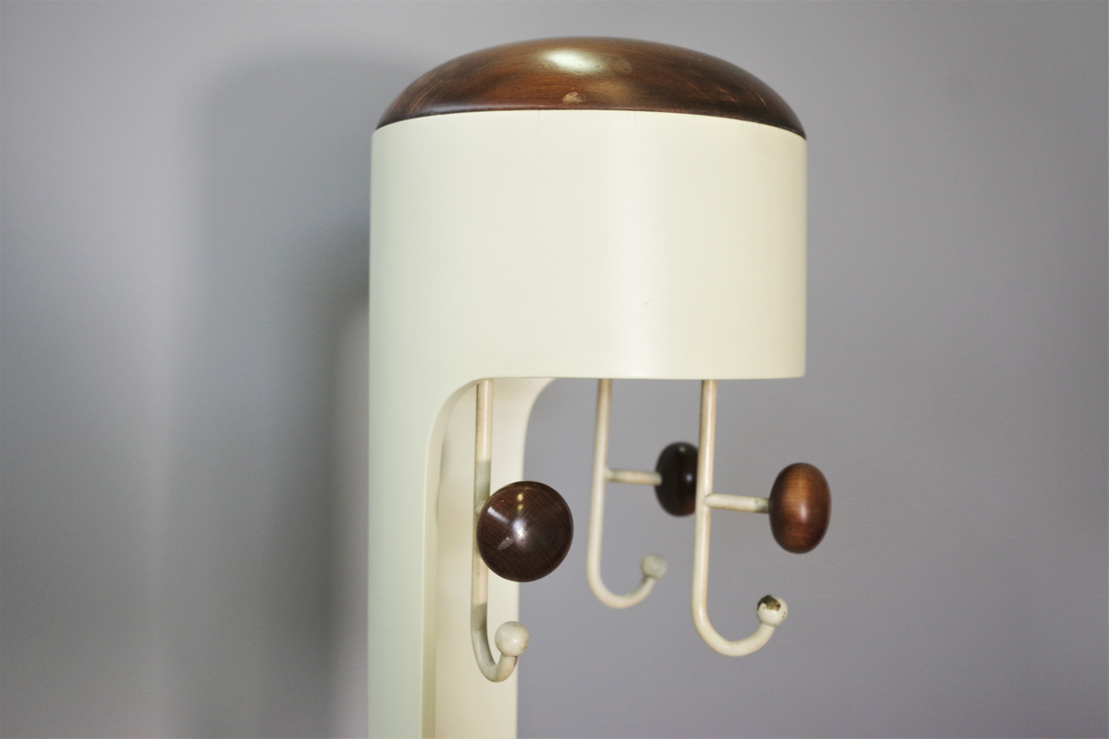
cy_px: 370
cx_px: 554
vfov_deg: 31.9
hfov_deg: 46.4
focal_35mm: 42
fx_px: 1294
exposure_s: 1/60
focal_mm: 28.13
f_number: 4
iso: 800
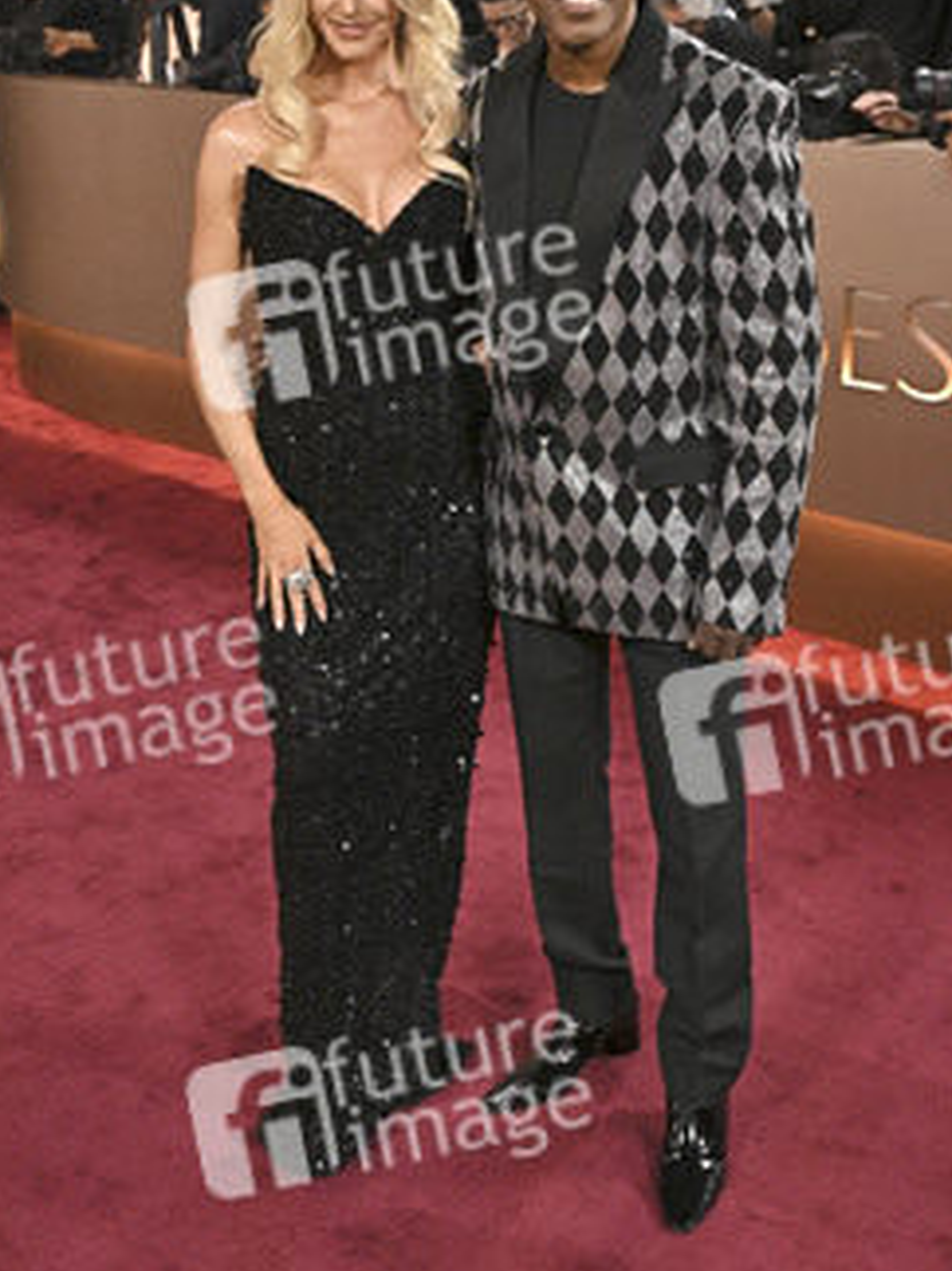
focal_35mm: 44
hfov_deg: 32.8
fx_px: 1615
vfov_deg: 42.8
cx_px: 504
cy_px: 515
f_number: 5.6
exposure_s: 1/320
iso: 2500
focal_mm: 37
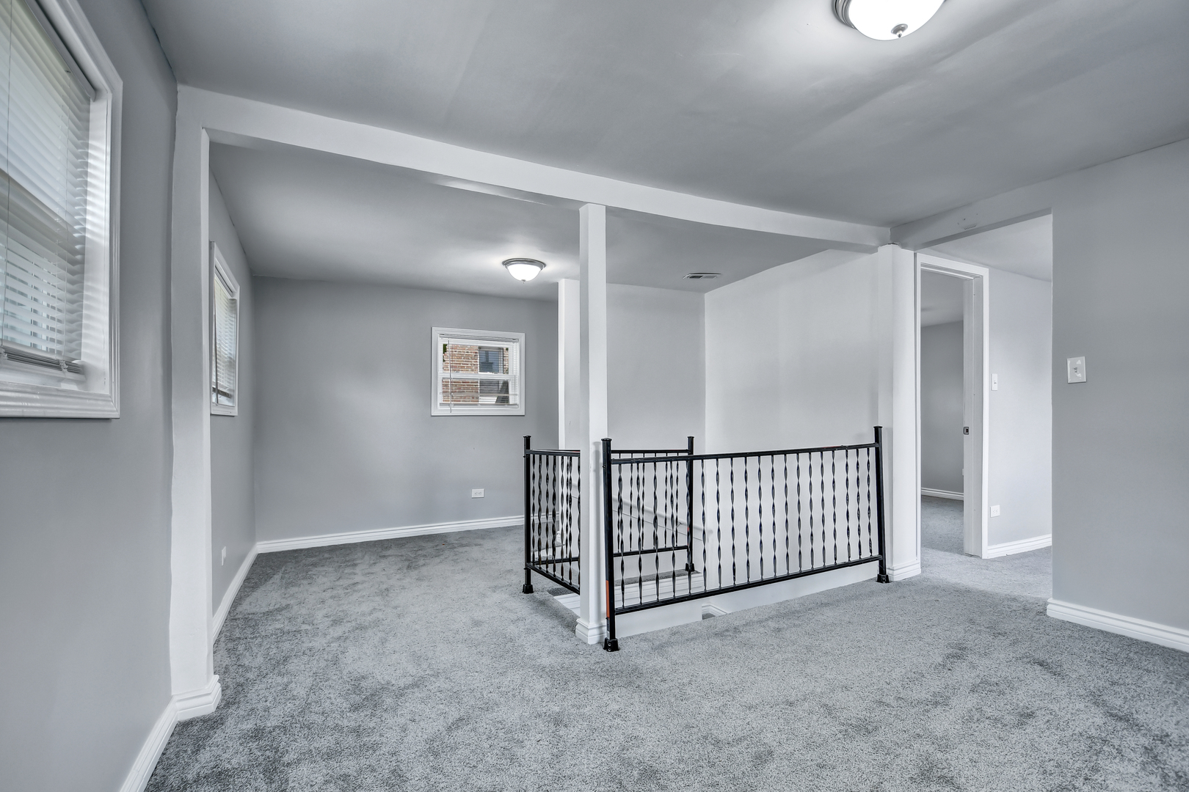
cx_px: 594
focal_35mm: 15
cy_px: 396
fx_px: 495
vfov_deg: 77.3
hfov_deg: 100.4
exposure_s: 1/60
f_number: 3.5
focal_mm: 10
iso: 200
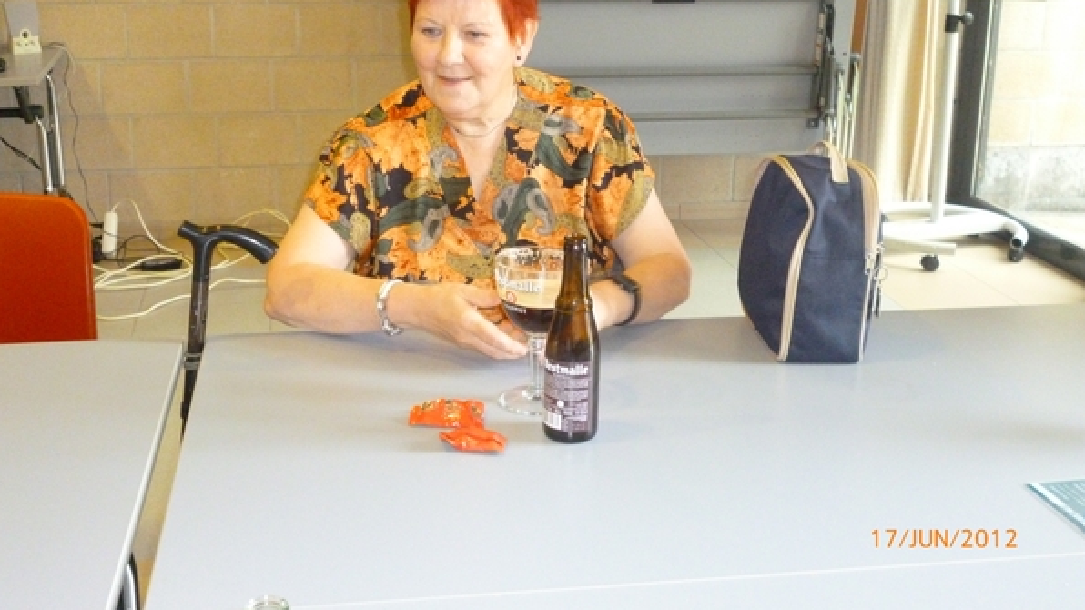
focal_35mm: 45
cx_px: 541
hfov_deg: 45.5
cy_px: 211
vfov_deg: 26.4
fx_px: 1294
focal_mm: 7.3
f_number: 3.7
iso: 800
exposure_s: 1/60
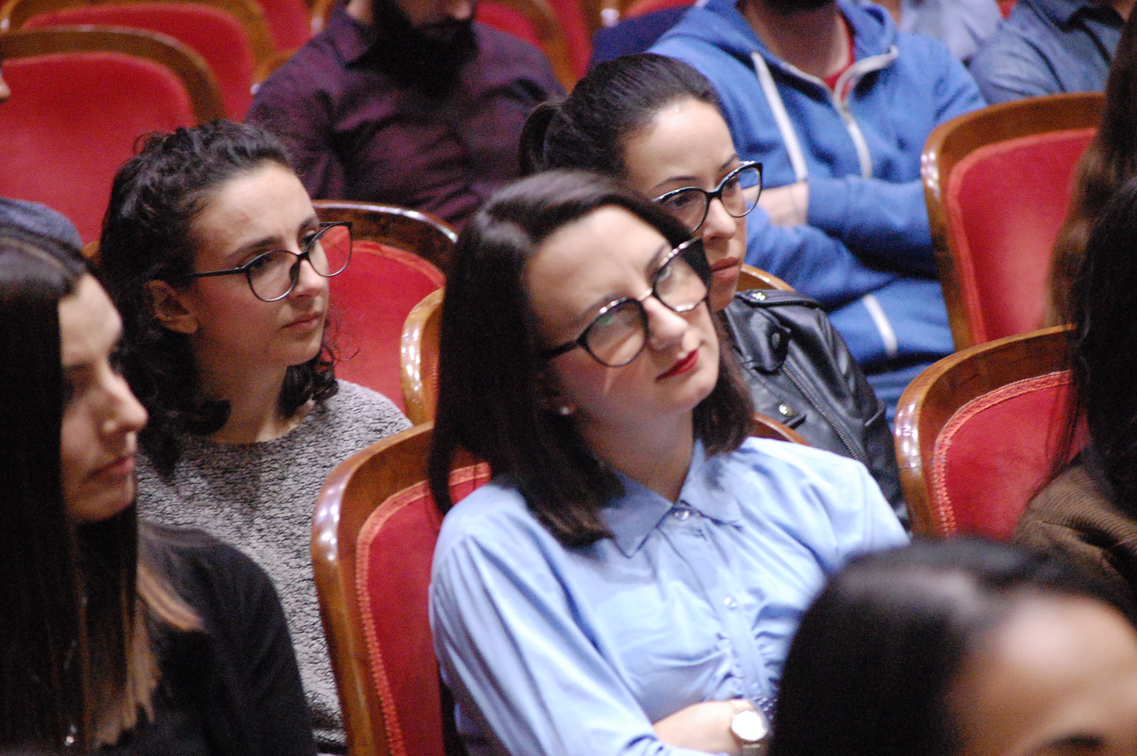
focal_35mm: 183
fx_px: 5775
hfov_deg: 11.2
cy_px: 378
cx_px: 568
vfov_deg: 7.5
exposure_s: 1/40
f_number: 5
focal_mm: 122
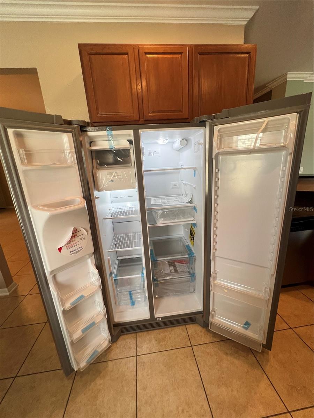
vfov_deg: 106.2
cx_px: 157
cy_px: 209
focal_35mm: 13
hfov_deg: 89.9
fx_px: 157
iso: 100
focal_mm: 1.57
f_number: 1.8
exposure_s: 1/120
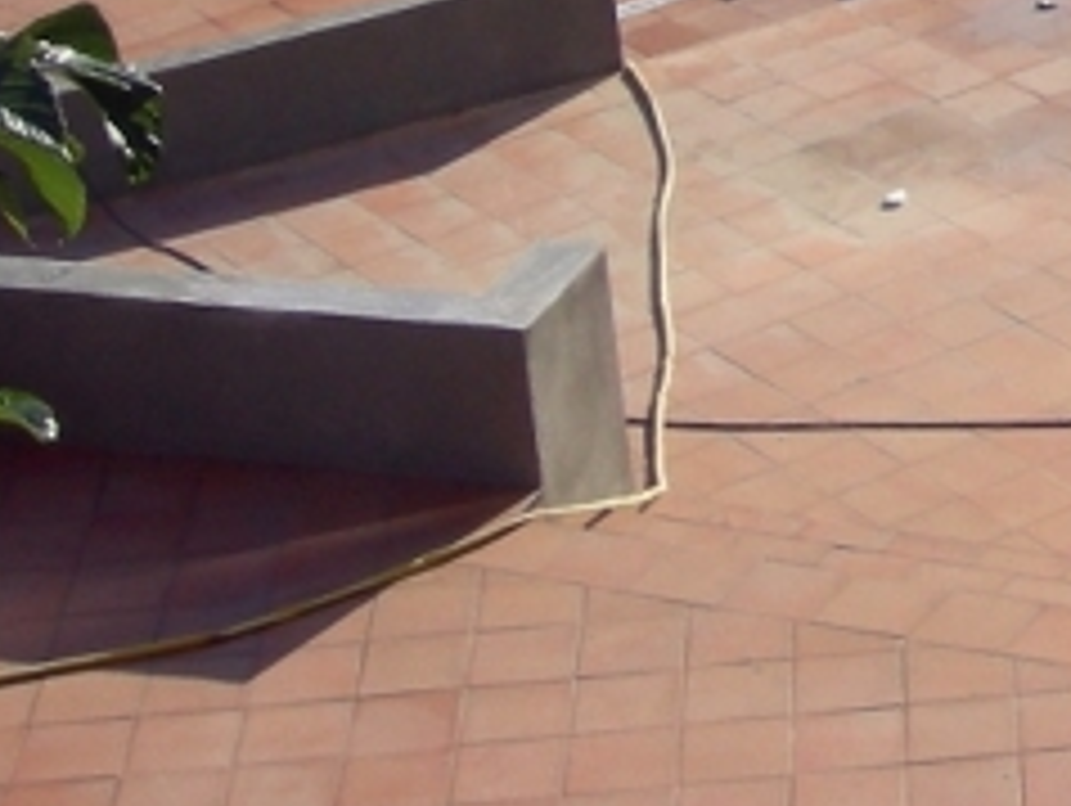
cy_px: -529
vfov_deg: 10.4
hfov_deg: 13.6
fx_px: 4212
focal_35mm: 136
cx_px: 1642
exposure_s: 1/237
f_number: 6.8
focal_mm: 7.5
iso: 64
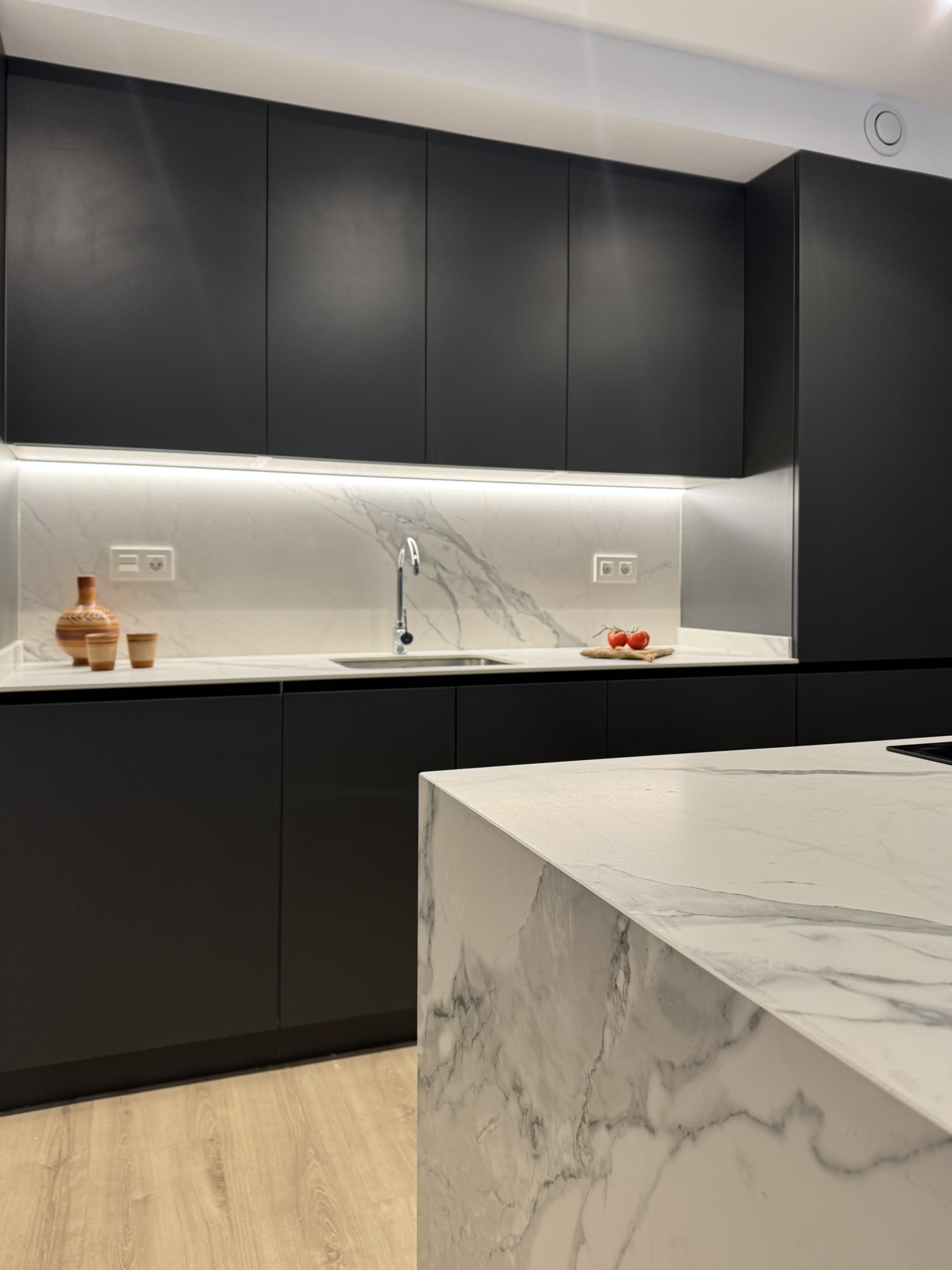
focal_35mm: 24
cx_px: 476
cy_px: 635
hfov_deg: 56.8
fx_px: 880
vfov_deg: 71.6
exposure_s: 1/100
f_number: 1.78
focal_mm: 6.76
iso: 160
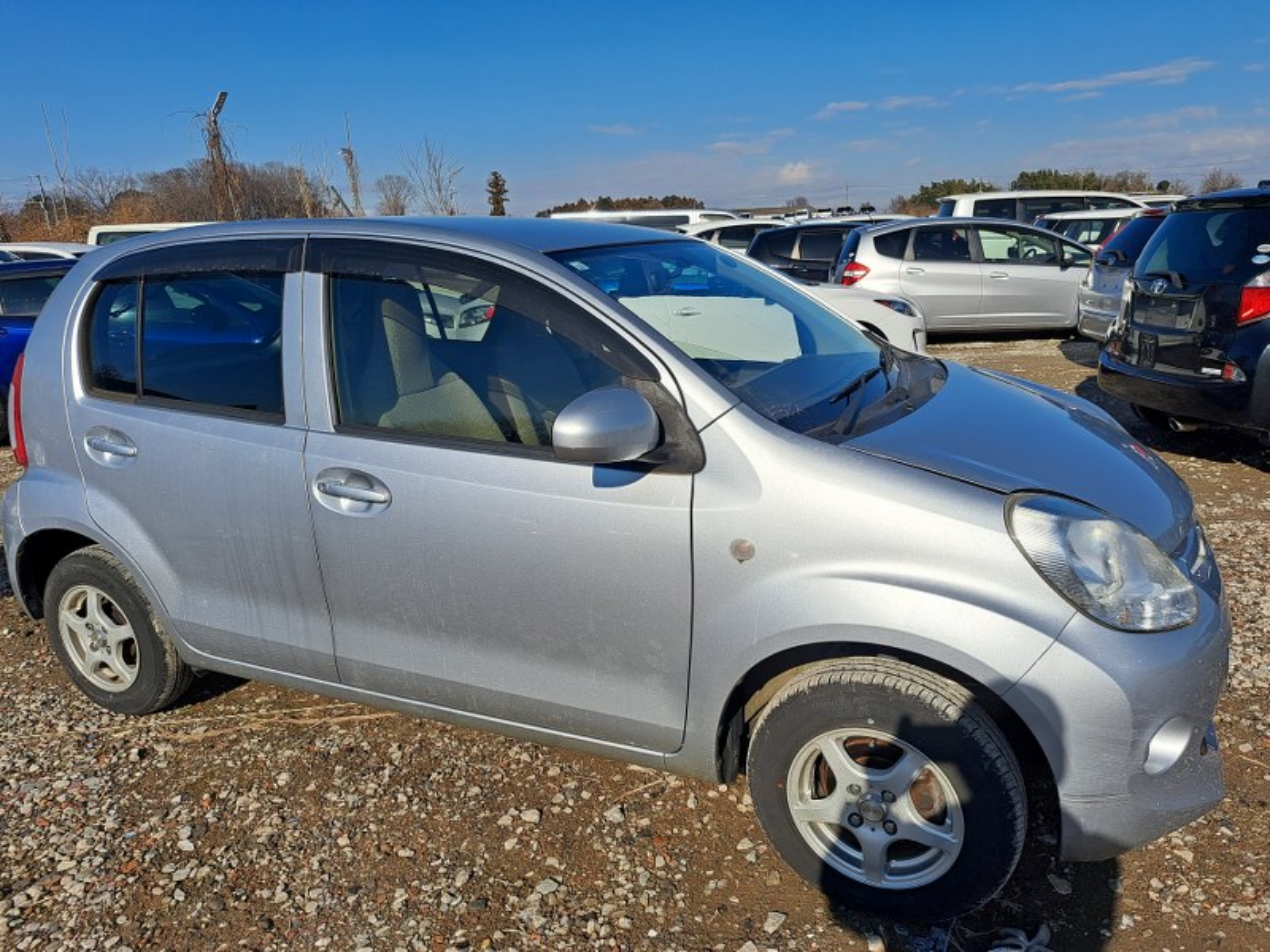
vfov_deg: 56.8
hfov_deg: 71.6
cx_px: 635
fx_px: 881
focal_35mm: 24
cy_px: 476
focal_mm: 5.23
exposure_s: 1/3300
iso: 50
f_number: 1.8
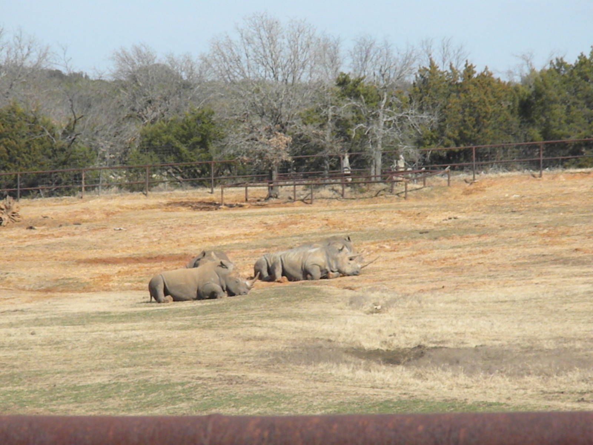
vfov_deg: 5.7
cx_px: 296
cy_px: 222
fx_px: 4454
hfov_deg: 7.6
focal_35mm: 260
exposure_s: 1/385
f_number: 14
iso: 640
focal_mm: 46.2
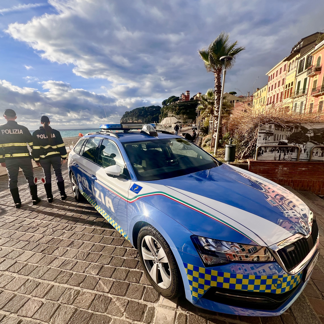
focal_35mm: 16
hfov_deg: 87.4
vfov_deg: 87.4
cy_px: 167
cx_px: 154
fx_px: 169
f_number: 1.8
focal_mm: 1.57
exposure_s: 1/1193
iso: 32
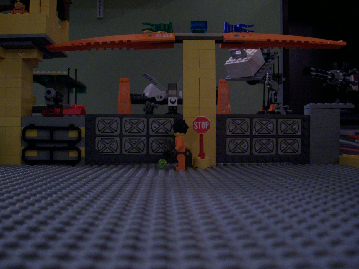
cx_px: 180
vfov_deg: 41.8
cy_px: 134
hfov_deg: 54.0
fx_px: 353
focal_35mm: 34
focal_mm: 5.6
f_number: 2.7
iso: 160
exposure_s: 1/8
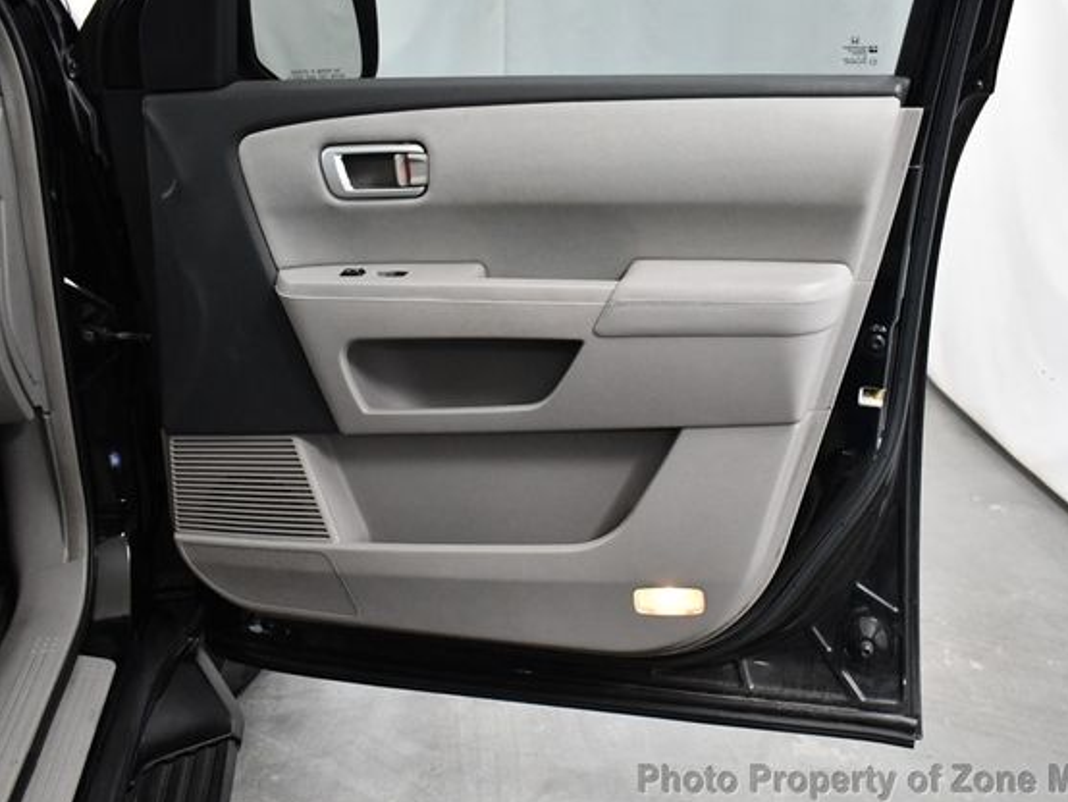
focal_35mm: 40
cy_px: 405
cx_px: 615
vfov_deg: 36.0
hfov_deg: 46.6
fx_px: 1235
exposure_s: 1/125
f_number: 3.5
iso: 2000
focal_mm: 18
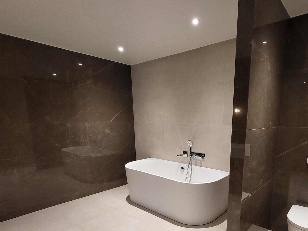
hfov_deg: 77.9
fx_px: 187
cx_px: 188
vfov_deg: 61.4
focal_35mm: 21
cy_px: 160
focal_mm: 1.74
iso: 320
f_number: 2.2
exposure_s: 1/50
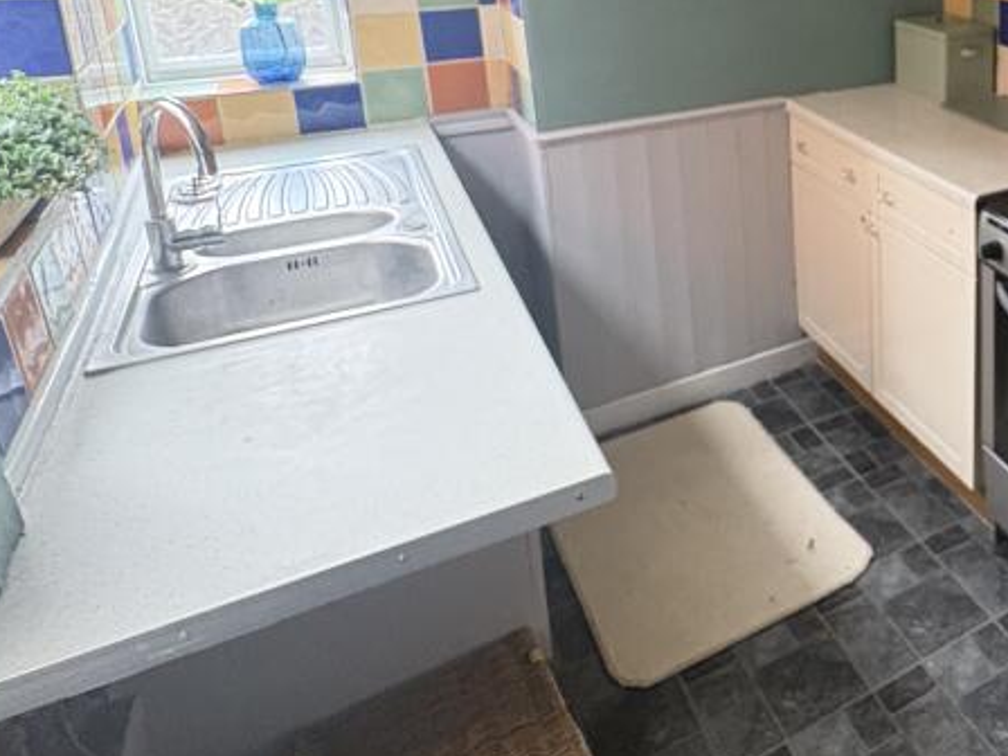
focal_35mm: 32
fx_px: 932
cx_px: 979
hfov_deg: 48.2
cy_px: 101
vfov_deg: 41.3
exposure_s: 1/60
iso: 500
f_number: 2.2
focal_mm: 2.22
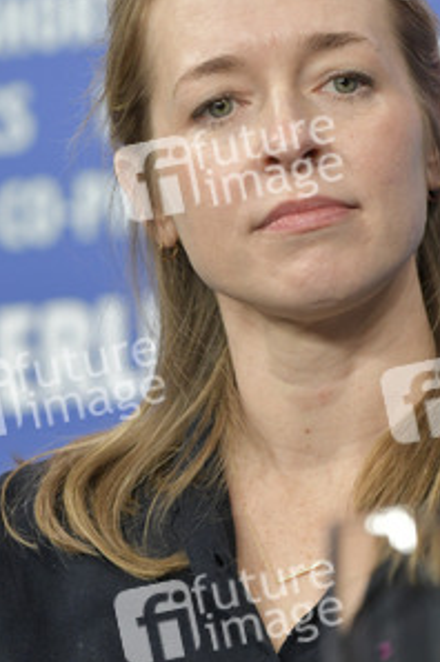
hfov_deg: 5.4
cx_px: 293
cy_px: 280
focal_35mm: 255
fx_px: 4686
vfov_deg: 8.1
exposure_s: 1/250
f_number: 5.6
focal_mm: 190
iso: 2000
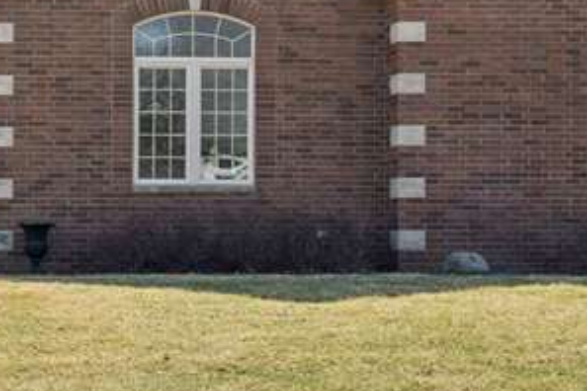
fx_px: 2250
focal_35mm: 138
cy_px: -1
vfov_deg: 9.9
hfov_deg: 14.4
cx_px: -119
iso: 400
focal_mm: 32
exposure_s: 1/1000
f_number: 9
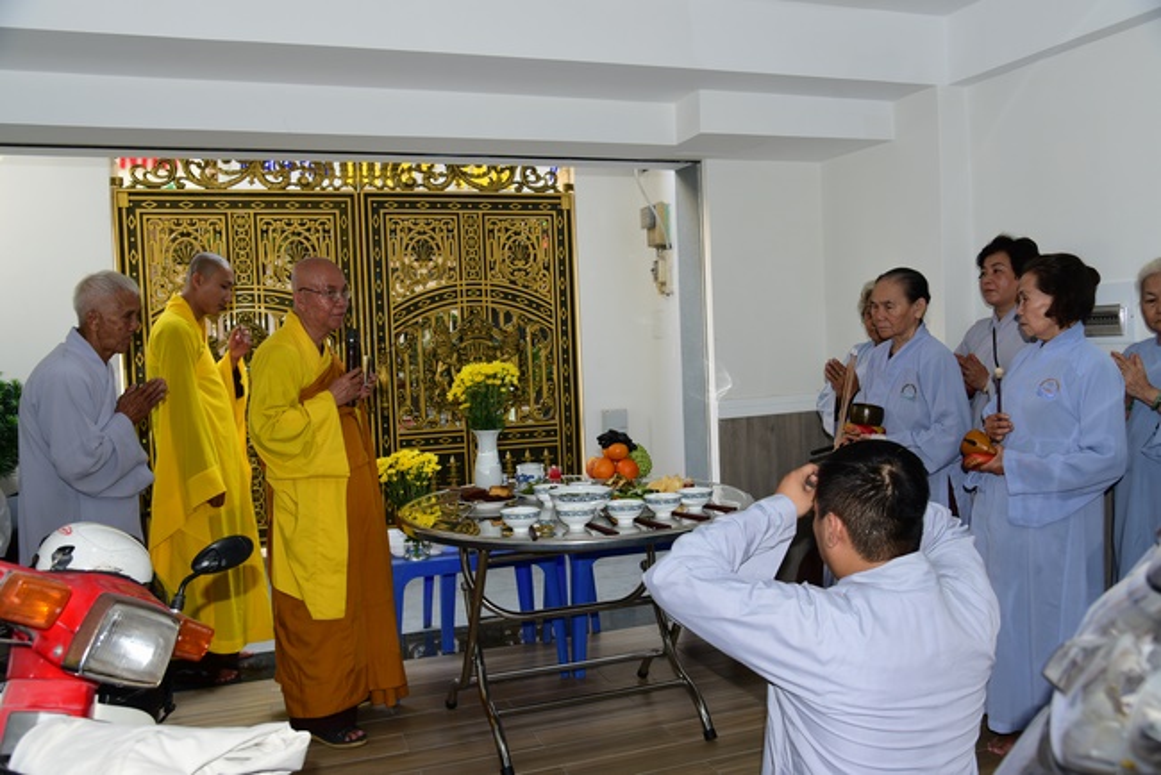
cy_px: 388
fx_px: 968
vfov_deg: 43.6
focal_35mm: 30
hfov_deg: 61.9
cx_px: 580
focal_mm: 30
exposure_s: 1/80
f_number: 5
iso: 400
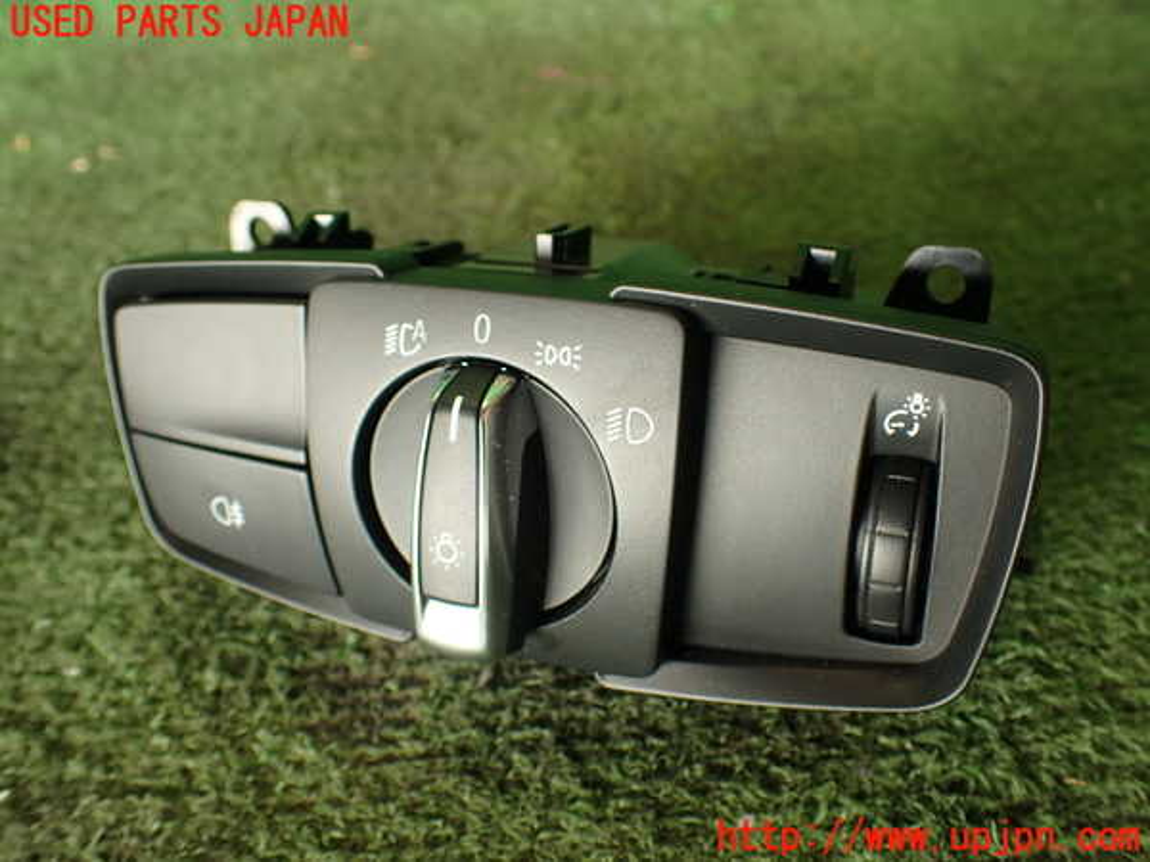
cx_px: 575
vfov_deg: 44.2
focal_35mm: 32
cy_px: 431
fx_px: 1063
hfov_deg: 56.8
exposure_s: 1/60
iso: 100
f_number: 2.4
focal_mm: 5.79
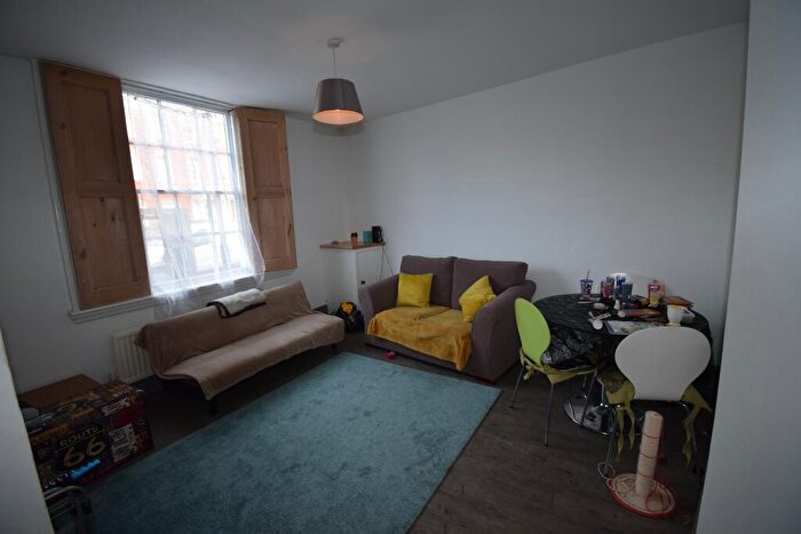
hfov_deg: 100.4
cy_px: 267
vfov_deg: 77.4
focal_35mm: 15
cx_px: 400
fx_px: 334
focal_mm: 10
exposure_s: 1/60
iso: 640
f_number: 4.5
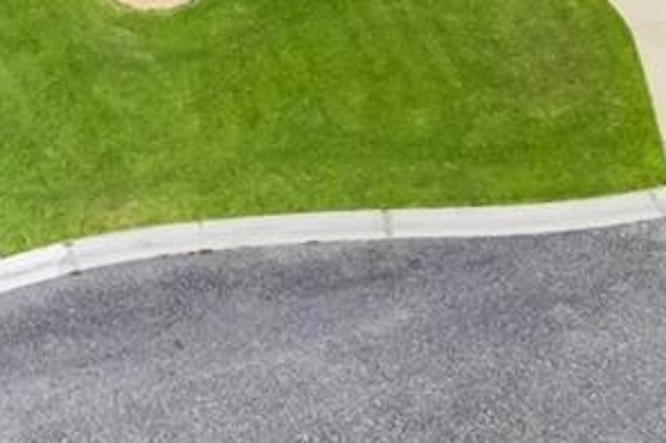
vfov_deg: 10.3
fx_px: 2200
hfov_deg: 17.1
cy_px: -546
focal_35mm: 119
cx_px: 137
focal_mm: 8.38
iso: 100
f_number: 2.8
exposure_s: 1/320
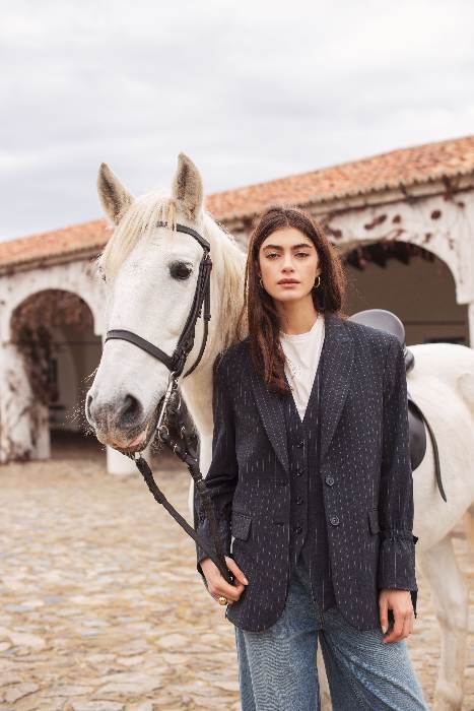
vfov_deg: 39.6
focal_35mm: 50
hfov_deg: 27.0
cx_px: 237
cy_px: 356
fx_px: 987
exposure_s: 1/400
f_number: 3.5
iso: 250
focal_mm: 50
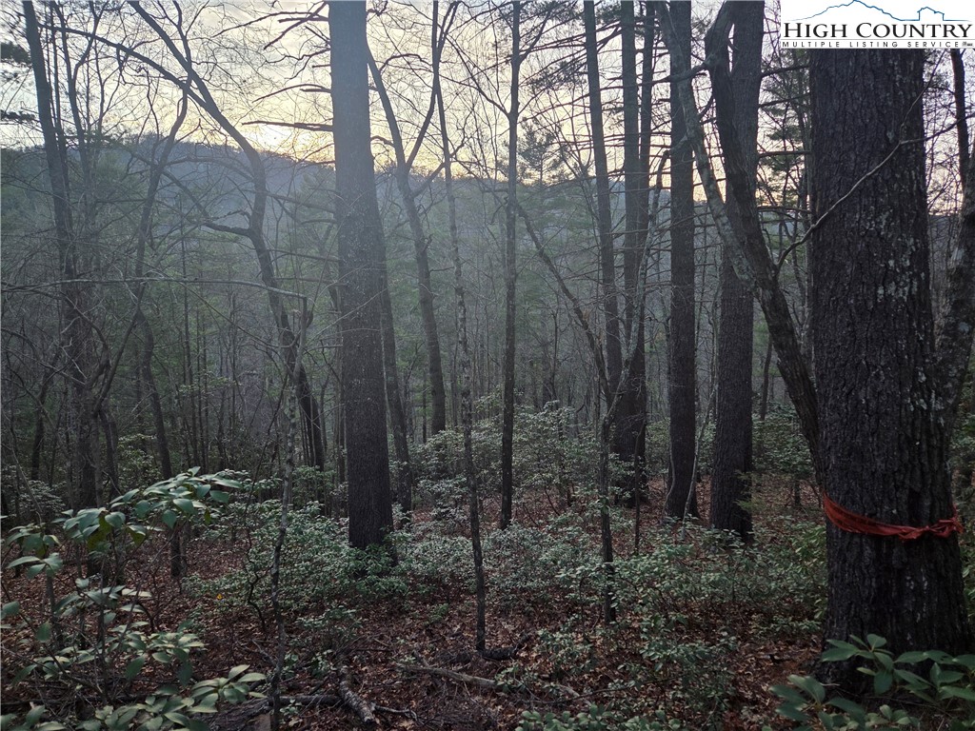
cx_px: 488
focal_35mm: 23
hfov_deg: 73.9
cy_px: 366
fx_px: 648
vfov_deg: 58.9
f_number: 1.8
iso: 80
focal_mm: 5.4
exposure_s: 1/621
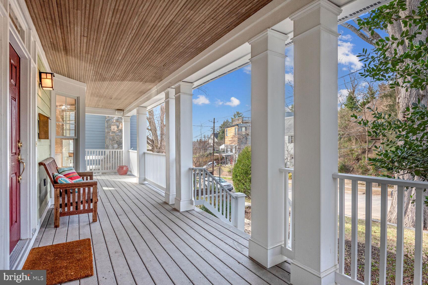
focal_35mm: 17
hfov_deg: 93.3
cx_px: 214
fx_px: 202
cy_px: 142
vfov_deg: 70.4
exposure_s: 1/320
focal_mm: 17
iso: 200
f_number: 8
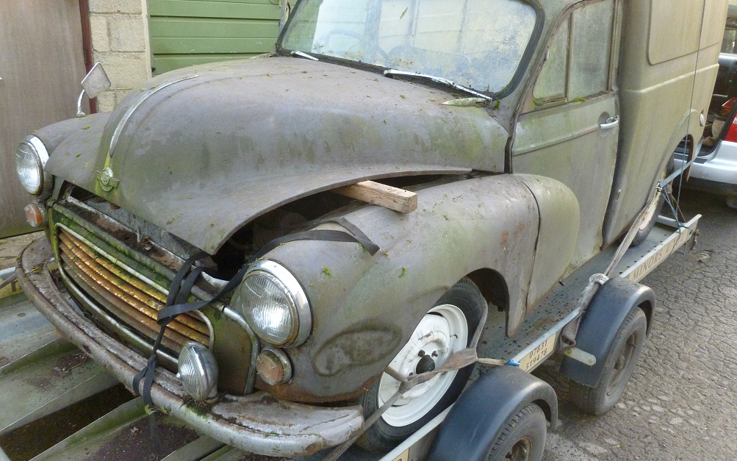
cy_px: 218
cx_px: 372
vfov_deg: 41.8
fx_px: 603
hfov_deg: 62.9
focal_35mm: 30
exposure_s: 1/60
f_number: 3.3
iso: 320
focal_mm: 5
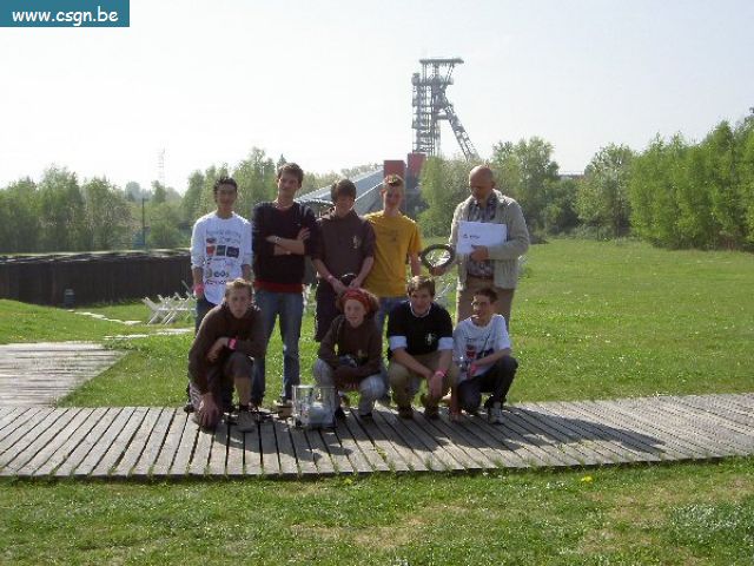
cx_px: 377
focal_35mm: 44
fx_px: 958
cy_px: 283
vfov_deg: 32.9
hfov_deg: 42.9
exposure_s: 1/400
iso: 100
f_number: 4.9
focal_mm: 9
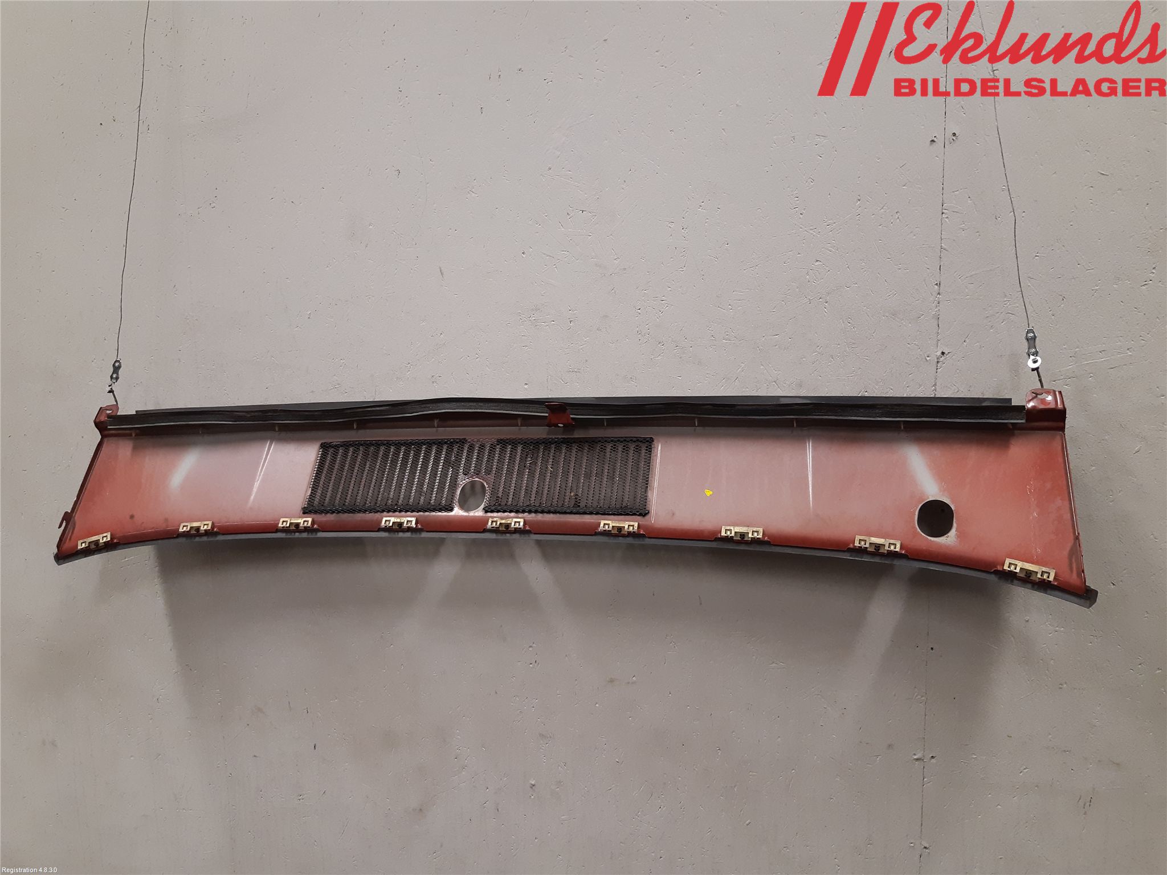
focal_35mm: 26
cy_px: 438
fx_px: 877
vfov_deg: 53.1
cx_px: 584
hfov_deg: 67.3
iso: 160
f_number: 1.7
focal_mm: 3.93
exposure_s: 1/50
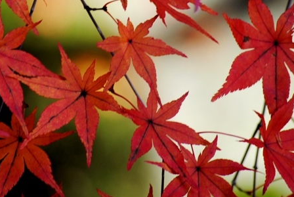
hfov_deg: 3.0
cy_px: -11
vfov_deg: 2.0
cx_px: 102
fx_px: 5610
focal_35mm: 686
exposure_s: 1/60
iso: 100
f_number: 5.6
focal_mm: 200
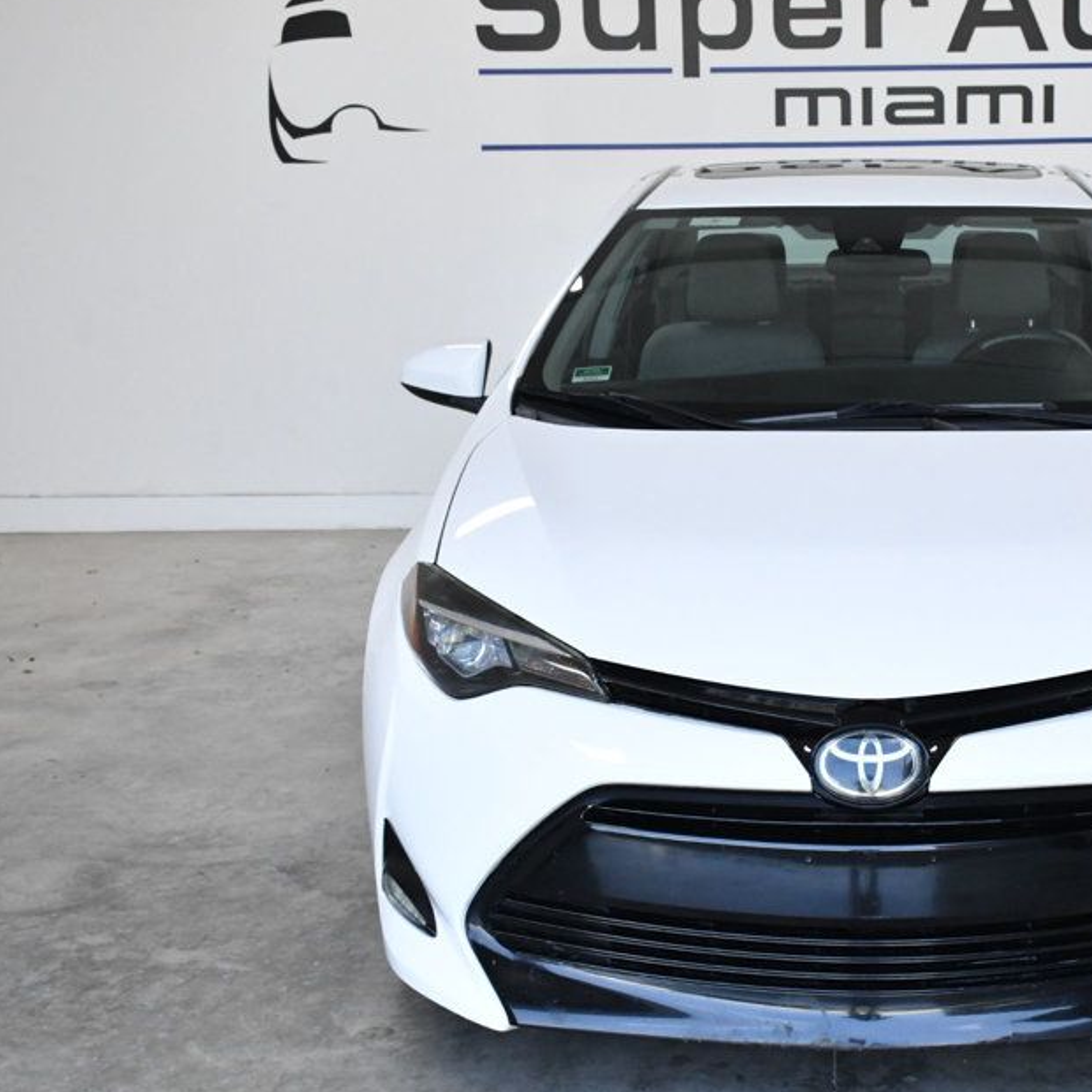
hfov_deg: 29.9
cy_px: 545
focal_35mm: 56
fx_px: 1999
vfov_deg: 30.6
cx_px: 865
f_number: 10
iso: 2500
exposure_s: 1/400
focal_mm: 27
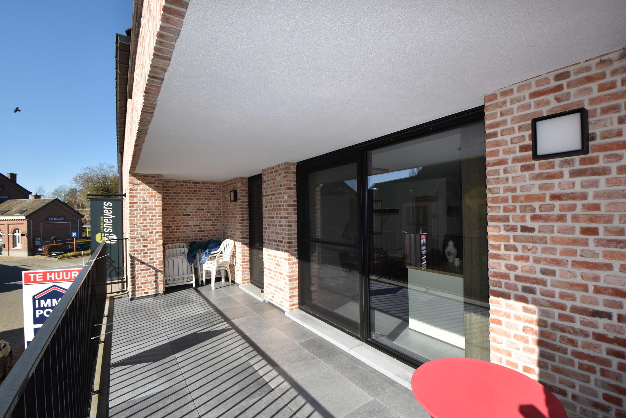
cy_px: 209
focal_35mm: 15
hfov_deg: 100.4
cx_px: 313
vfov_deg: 77.3
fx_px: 261
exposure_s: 1/200
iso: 100
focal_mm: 10
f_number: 8
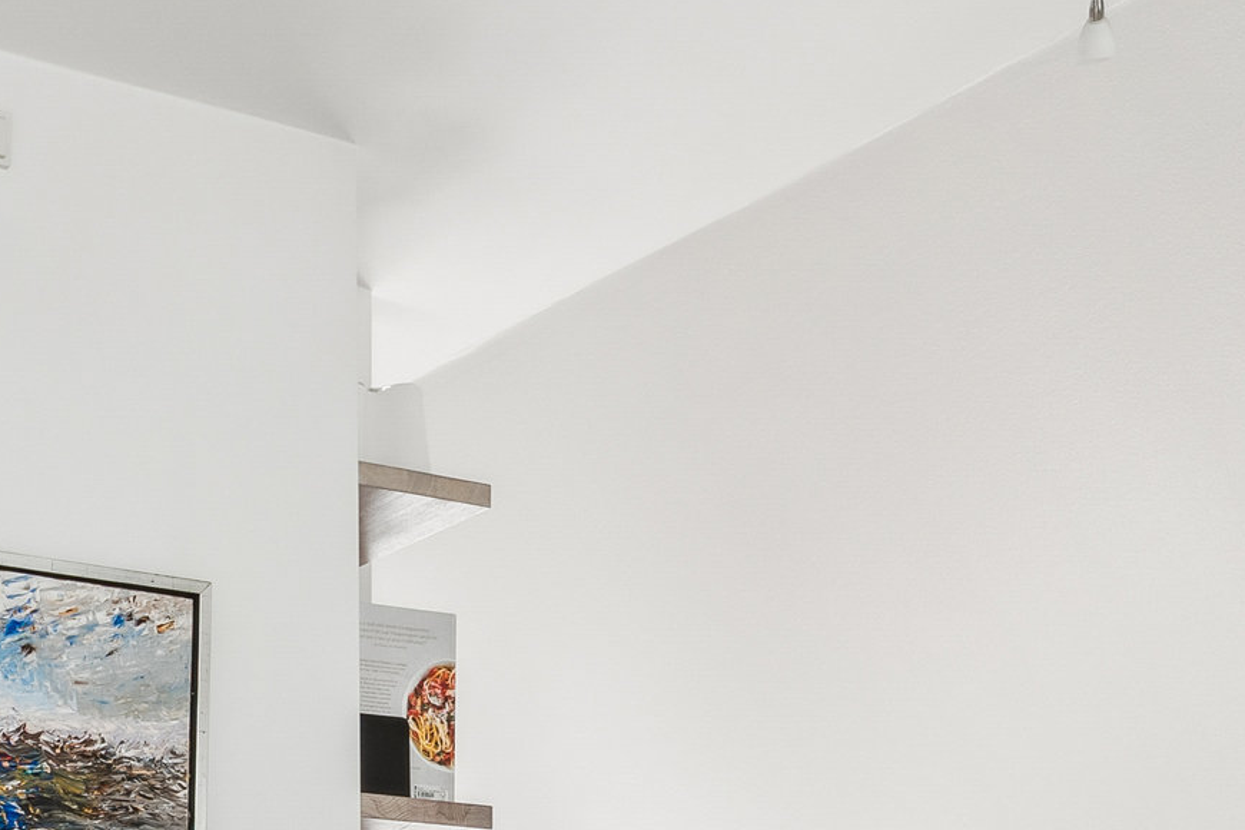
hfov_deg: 27.5
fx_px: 2470
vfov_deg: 17.3
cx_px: 190
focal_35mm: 71
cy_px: 1231
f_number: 7.1
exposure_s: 1/30
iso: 100
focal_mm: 13.8
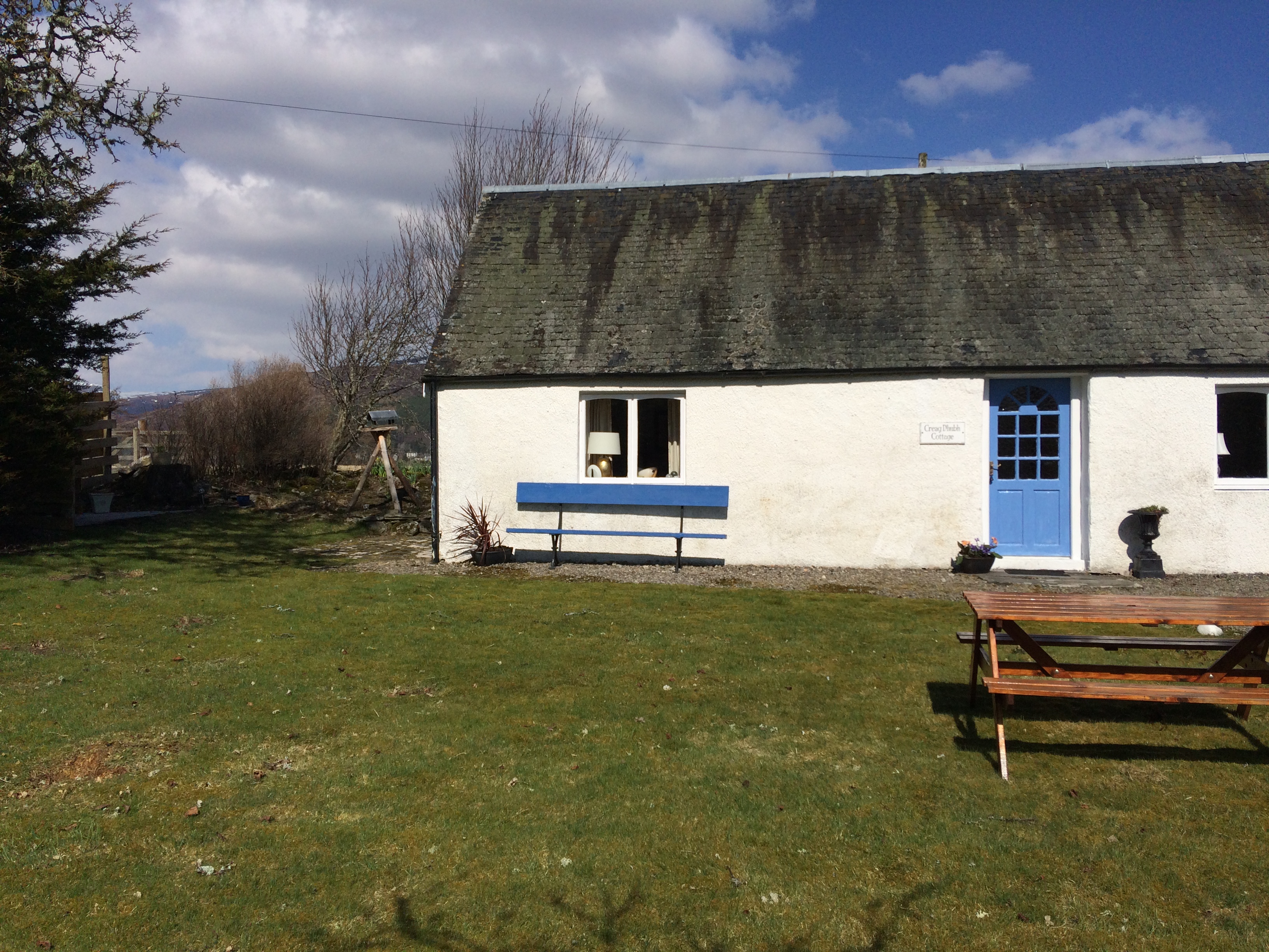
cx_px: 634
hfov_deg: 61.7
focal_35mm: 29
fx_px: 1063
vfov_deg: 48.2
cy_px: 476
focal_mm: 4.15
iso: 40
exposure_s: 1/5882
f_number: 2.2
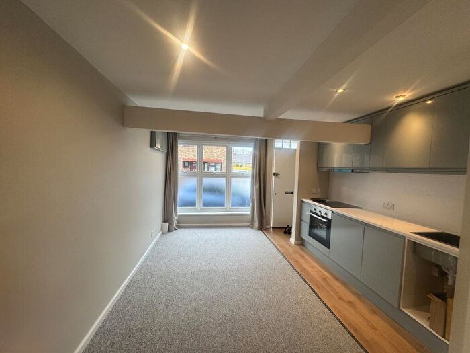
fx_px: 190
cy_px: 176
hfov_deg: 102.1
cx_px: 235
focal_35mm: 14
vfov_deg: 85.7
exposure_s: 1/100
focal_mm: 2.22
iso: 80
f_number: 2.2
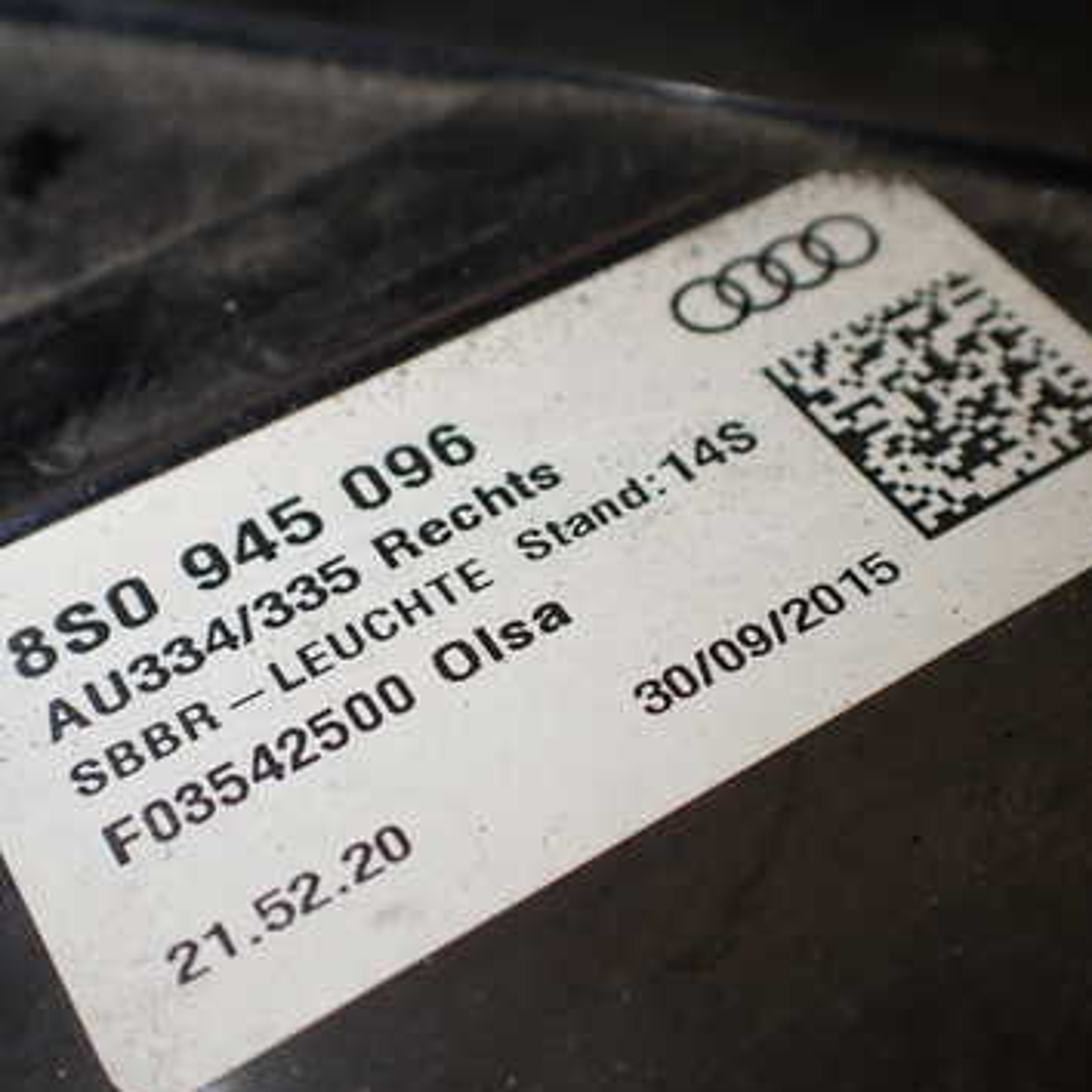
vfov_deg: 37.5
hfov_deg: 37.5
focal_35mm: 45
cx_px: 531
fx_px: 1606
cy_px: 617
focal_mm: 5.4
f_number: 2.3
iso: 100
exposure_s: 1/160
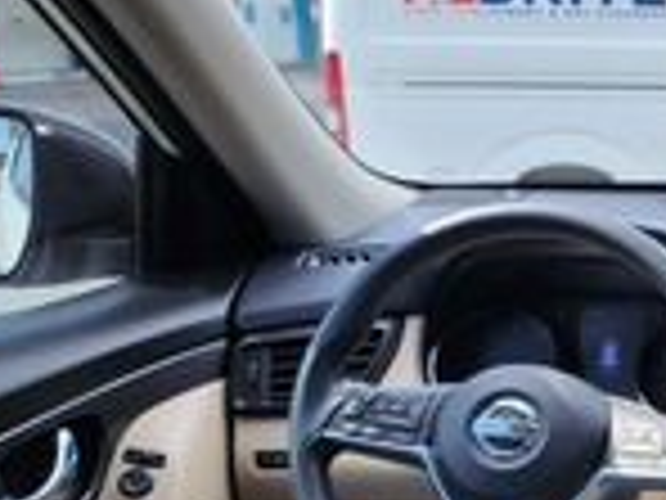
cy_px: 471
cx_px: 821
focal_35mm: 71
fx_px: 1366
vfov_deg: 20.2
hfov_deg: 24.5
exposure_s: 1/219
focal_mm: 6.4
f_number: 1.8
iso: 12
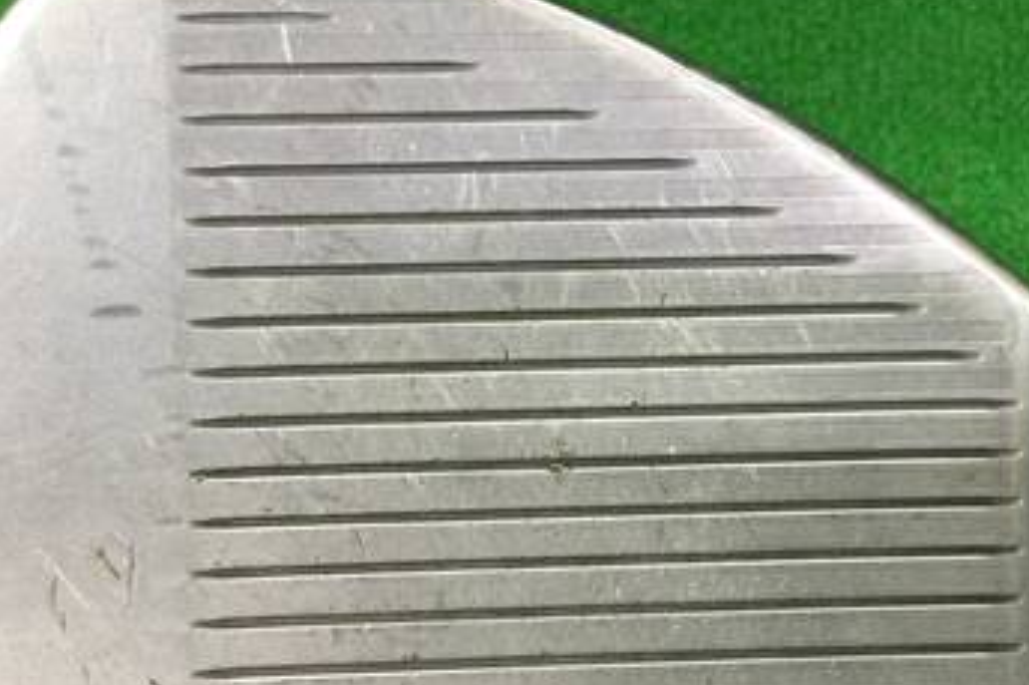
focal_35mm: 60
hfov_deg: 33.3
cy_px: 293
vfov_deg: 22.6
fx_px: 1714
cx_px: 616
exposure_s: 1/30
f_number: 2.4
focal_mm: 3.3
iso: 100
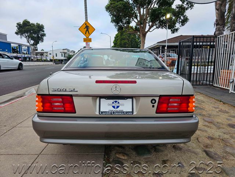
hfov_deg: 73.9
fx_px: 156
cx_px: 118
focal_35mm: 23
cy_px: 88
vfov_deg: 58.9
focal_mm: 6.3
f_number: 1.7
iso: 10
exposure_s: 1/126
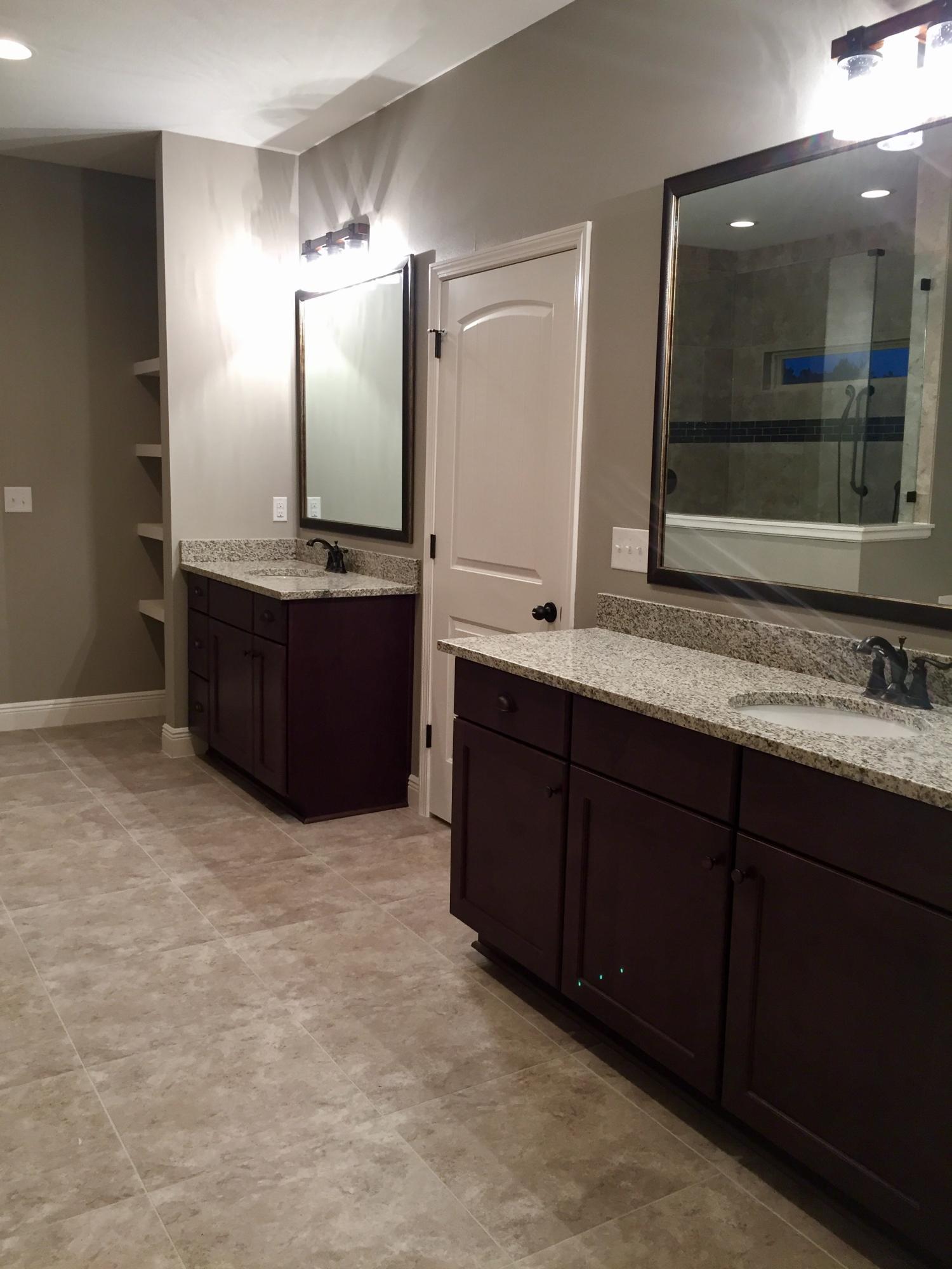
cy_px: 634
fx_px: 1063
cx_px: 476
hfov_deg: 48.2
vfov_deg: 61.7
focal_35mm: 29
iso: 80
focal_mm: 4.15
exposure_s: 1/30
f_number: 2.2
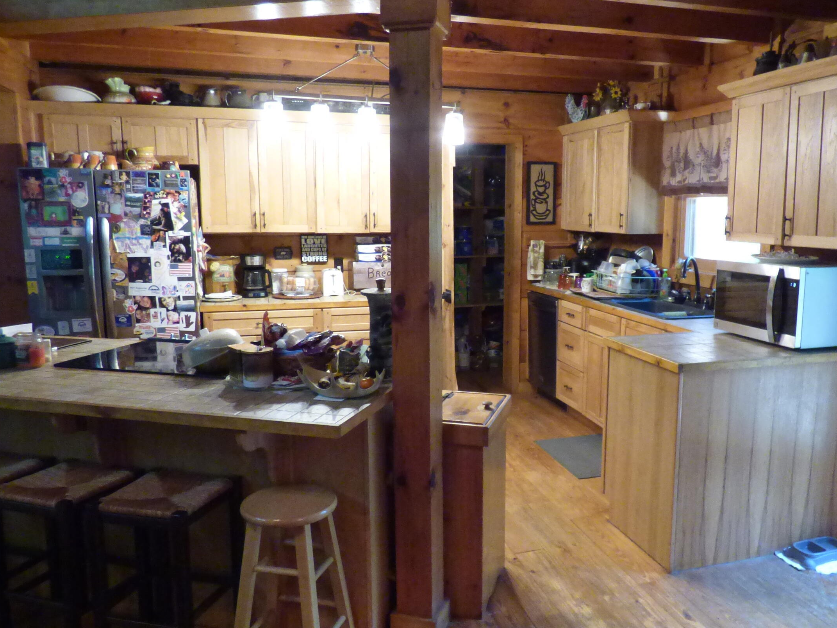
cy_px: 323
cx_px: 475
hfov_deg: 63.2
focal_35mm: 28
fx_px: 677
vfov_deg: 49.7
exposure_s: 1/30
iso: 800
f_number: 2.8
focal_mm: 3.58
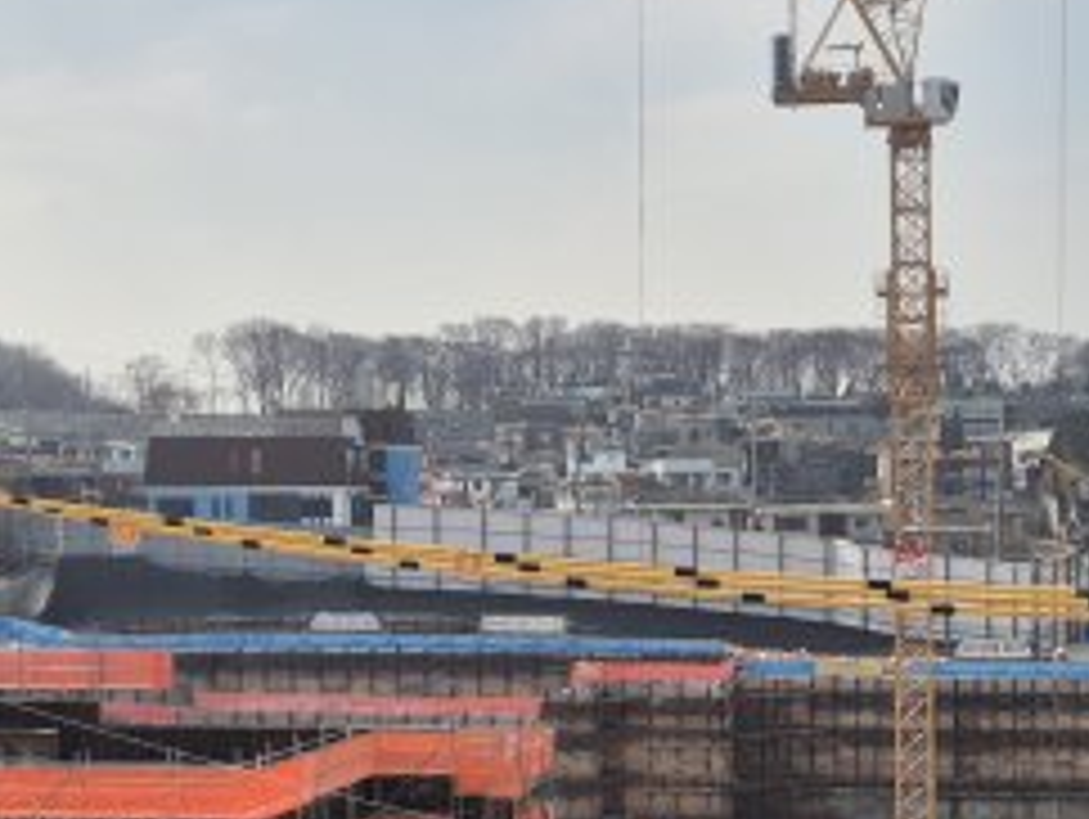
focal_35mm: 76
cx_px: 567
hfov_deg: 25.6
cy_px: 634
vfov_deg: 19.3
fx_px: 2393
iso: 25
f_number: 1.8
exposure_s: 1/2920
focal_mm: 5.4
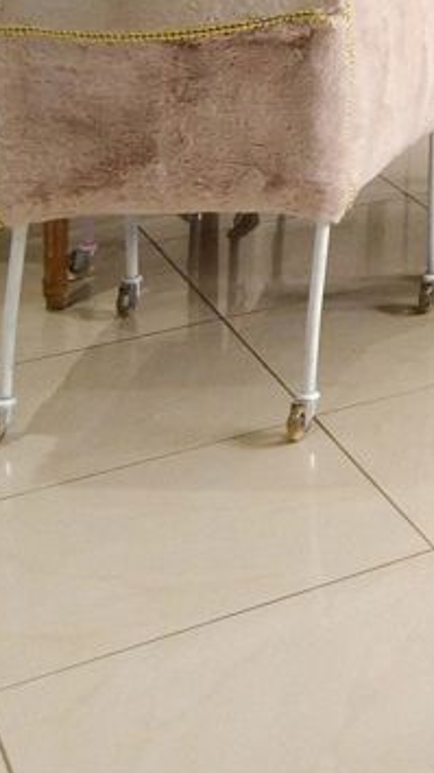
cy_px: -336
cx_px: 1045
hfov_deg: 12.1
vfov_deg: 22.5
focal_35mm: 80
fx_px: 1637
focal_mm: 10
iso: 1600
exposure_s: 1/125
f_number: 4
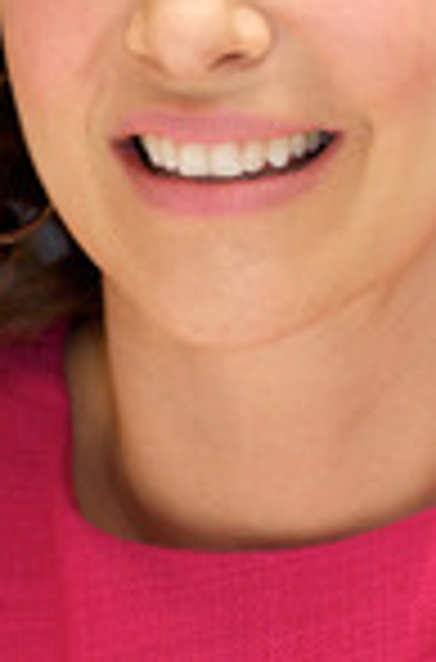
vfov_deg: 4.9
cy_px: 230
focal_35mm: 423
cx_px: 285
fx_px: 7739
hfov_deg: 3.2
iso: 1600
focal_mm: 155
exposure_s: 1/60
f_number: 5.6
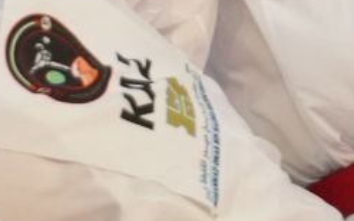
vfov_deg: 0.6
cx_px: 218
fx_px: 21133
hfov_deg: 1.0
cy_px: 36
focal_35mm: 2192
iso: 1250
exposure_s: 1/1000
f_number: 2.8
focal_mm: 197
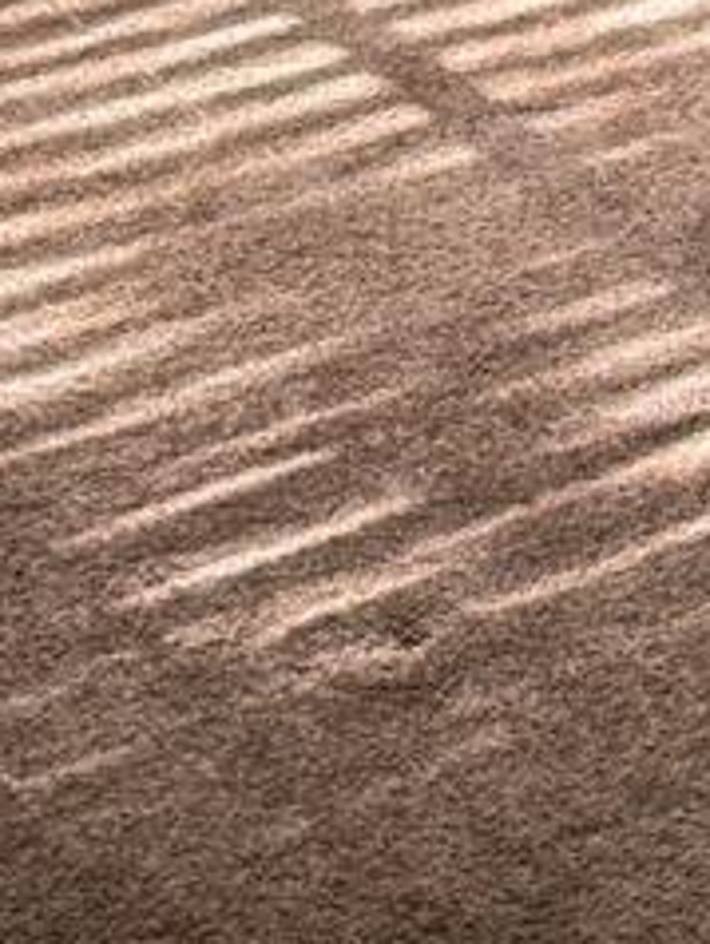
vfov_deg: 11.7
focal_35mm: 151
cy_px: -970
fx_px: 4122
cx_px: 1390
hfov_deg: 9.3
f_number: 1.78
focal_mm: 6.76
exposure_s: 1/99
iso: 200
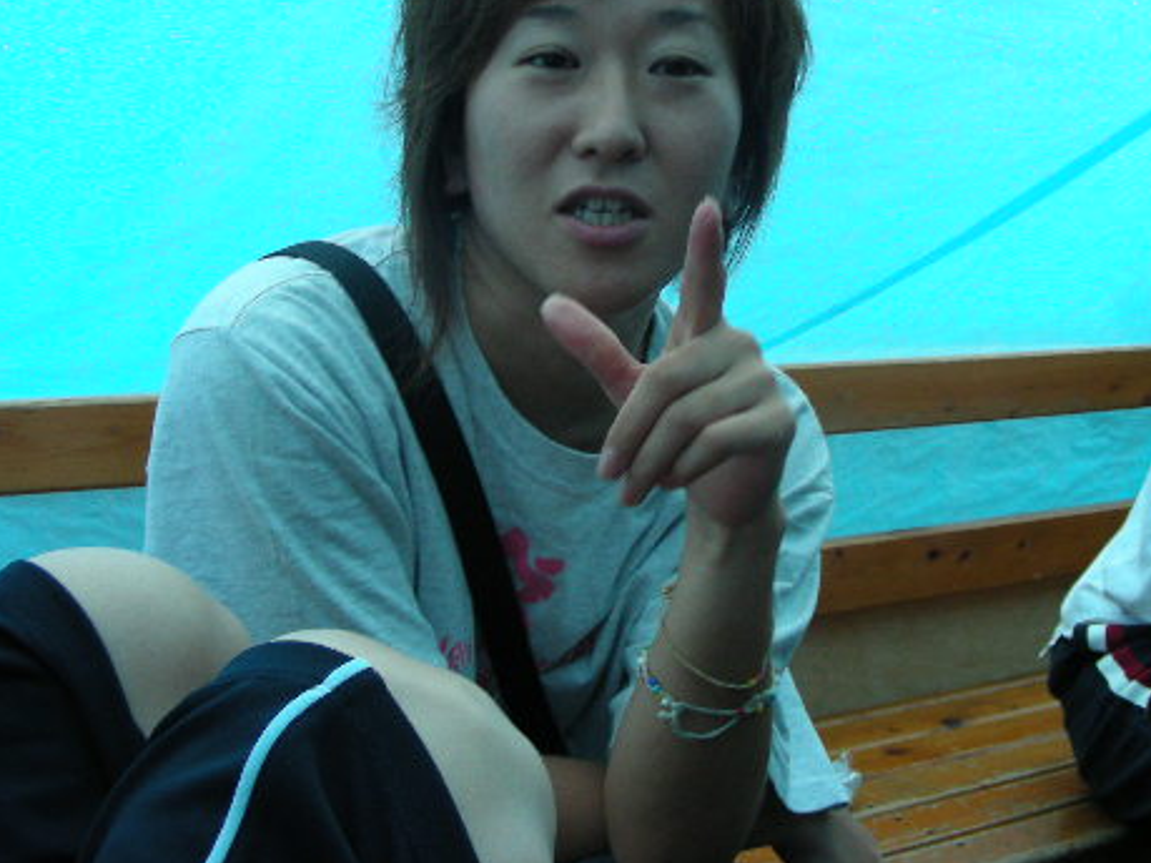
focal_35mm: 53
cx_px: 592
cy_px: 266
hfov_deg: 36.2
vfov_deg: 27.3
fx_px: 1762
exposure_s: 1/30.7
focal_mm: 6.3
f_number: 3.5
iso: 131
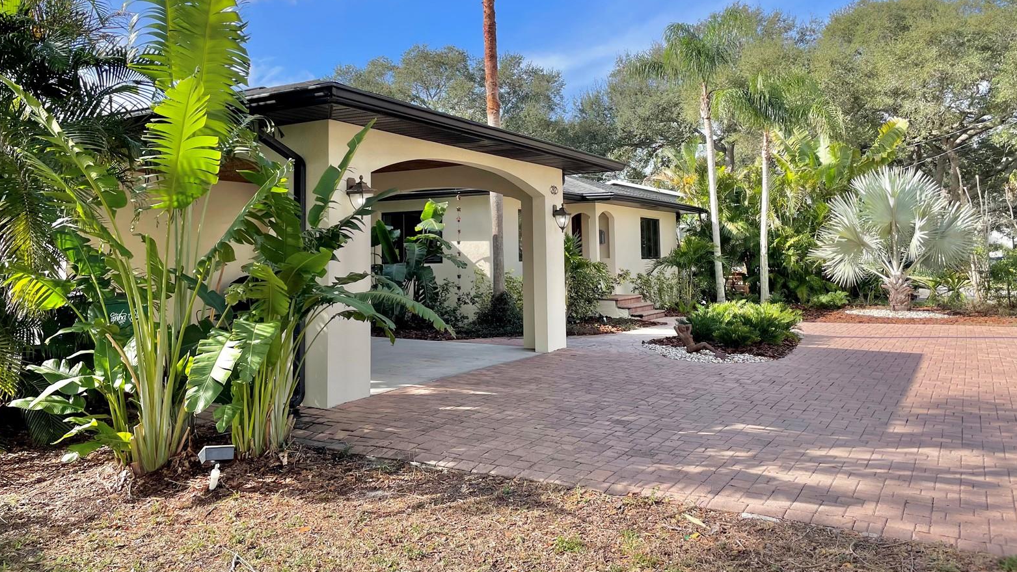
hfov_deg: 66.1
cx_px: 513
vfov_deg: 39.8
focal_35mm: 29
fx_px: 782
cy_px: 205
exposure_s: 1/1825
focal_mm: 4.2
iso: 32
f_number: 1.6
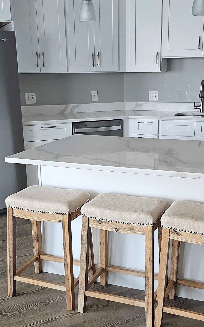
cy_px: 183
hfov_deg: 29.8
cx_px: 117
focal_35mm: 43
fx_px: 382
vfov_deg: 46.1
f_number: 1.7
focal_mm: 6.3
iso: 250
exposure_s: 1/207
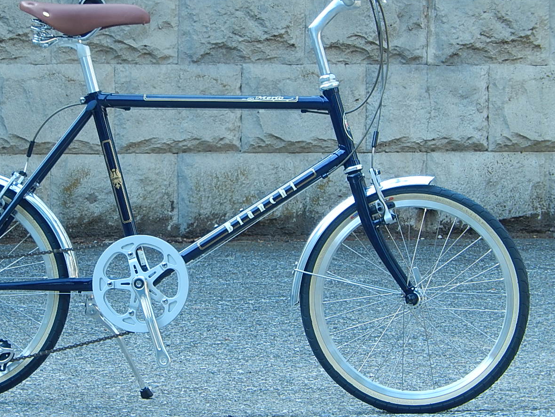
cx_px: 188
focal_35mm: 291
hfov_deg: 6.8
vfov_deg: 5.1
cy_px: 189
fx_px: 4667
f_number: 5.8
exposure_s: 1/40
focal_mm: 38.6
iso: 125
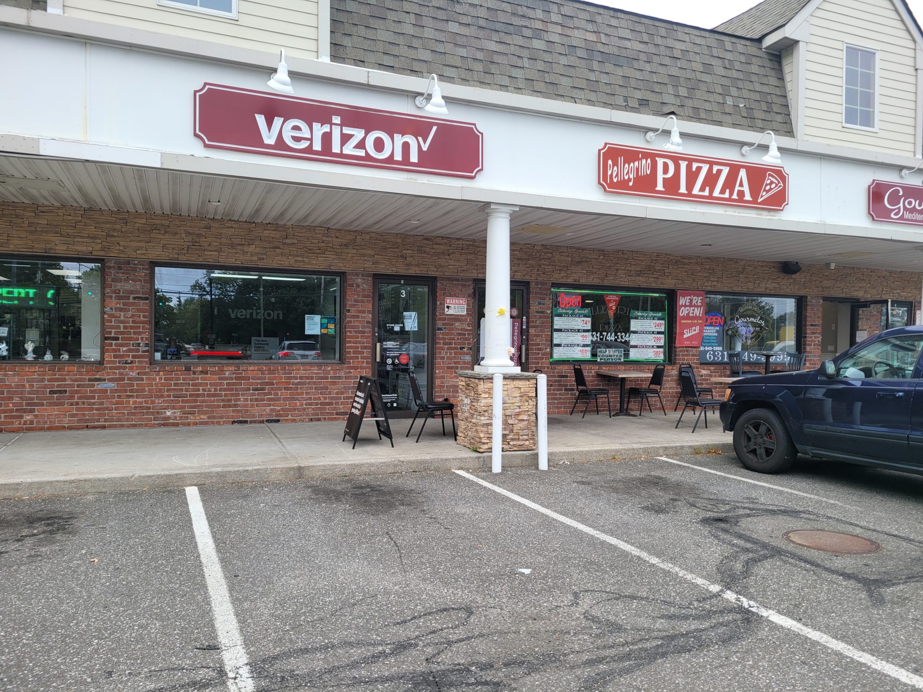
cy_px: 346
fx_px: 693
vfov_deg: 53.1
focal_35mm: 26
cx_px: 462
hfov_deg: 67.3
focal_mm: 5.4
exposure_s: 1/523
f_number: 1.8
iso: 40
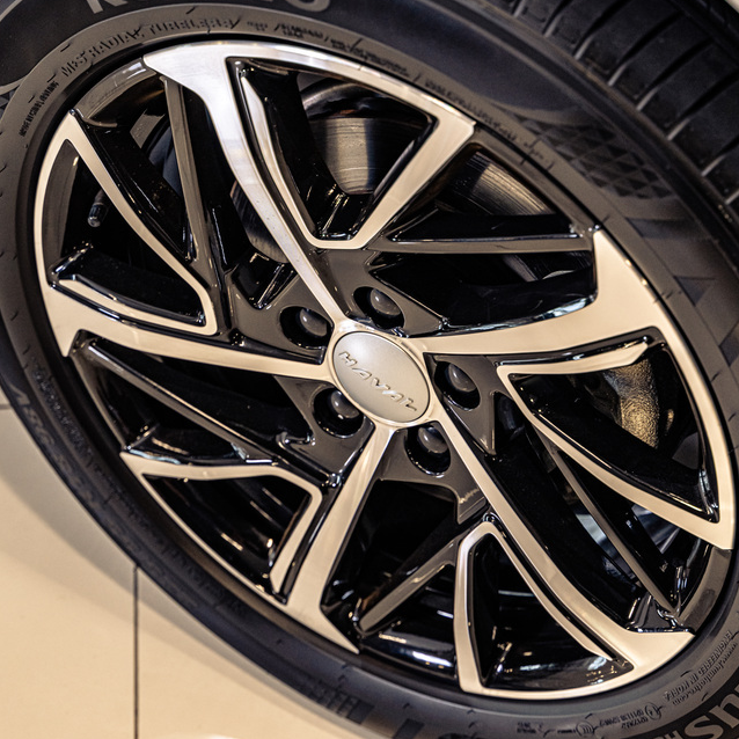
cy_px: 359
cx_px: 415
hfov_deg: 21.9
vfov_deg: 21.9
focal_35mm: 79
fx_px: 1908
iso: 500
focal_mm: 58
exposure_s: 1/125
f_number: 4
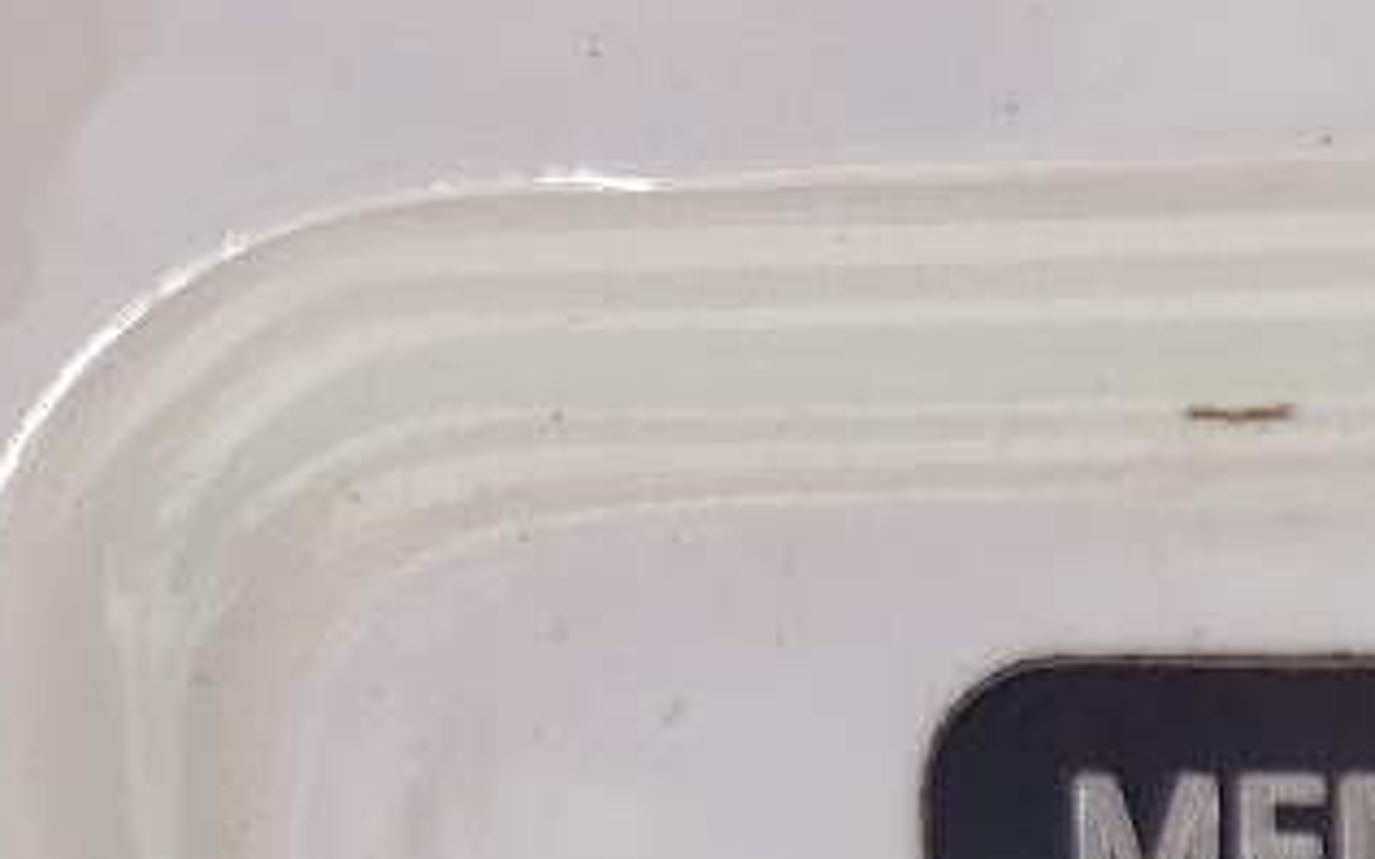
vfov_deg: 8.5
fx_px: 5208
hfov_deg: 12.0
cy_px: 2139
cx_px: 3344
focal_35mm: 139
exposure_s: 1/1250
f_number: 1.5
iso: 50
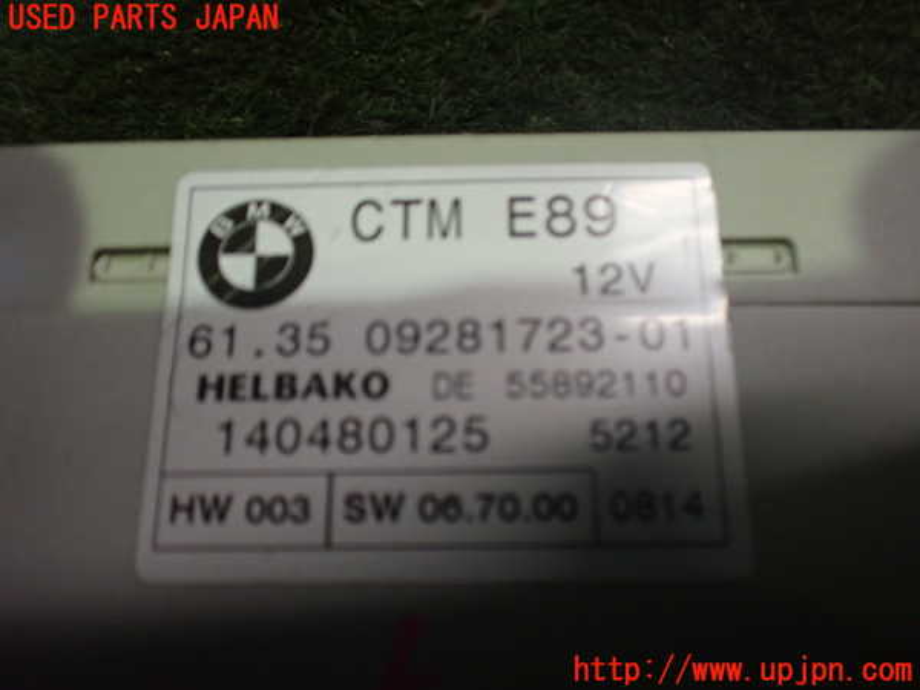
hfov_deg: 60.0
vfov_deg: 46.8
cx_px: 460
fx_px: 797
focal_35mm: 30
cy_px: 345
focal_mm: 5.4
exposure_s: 1/125
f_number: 2.3
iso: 640
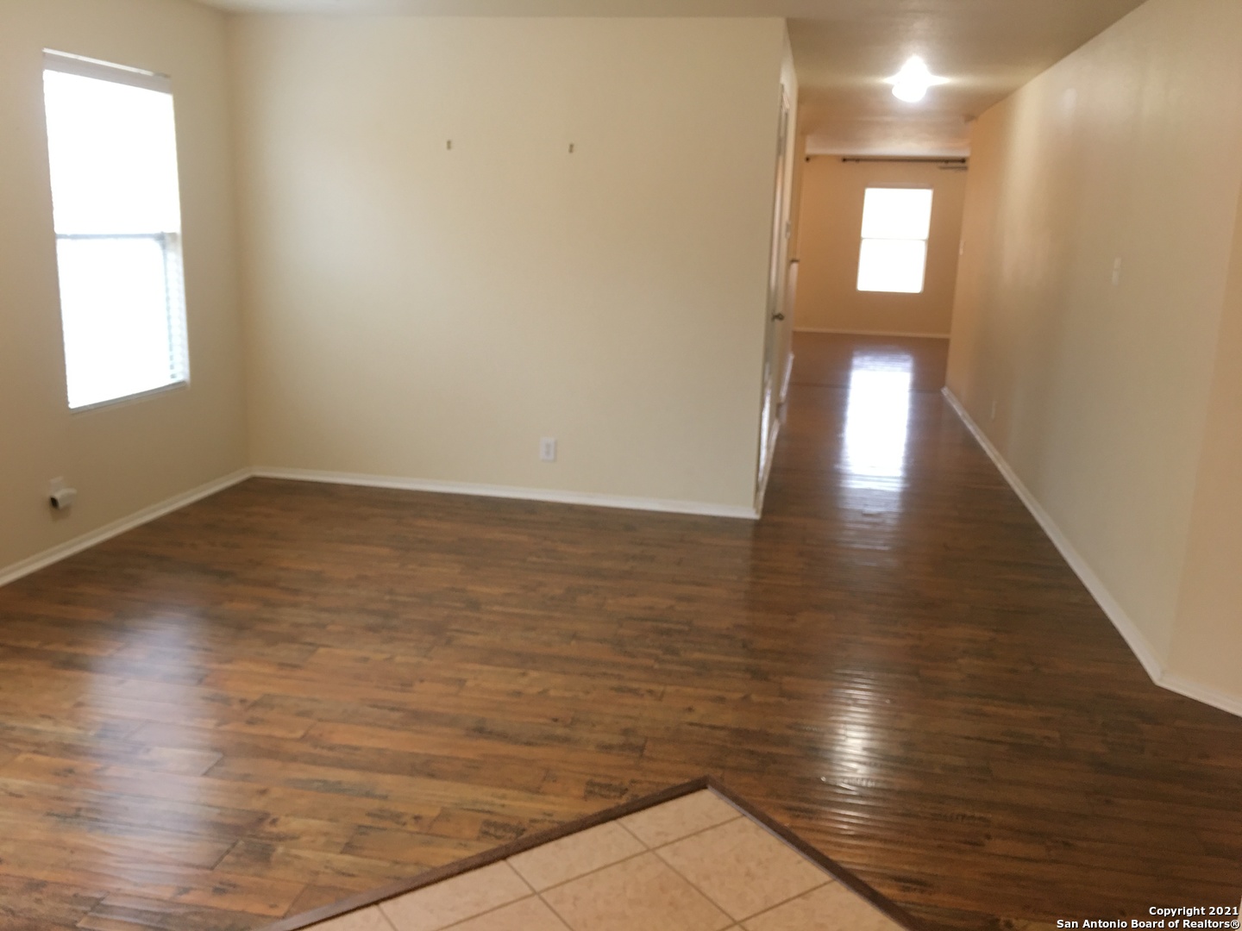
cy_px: 466
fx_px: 1041
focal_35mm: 29
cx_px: 621
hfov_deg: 61.7
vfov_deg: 48.2
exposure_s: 1/15
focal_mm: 4.15
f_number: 2.2
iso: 50
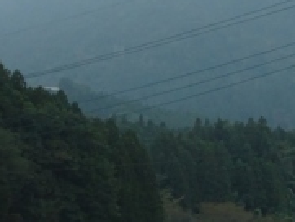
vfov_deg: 8.4
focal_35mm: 177
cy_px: -2
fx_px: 1509
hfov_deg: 11.1
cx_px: 271
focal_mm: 10.95
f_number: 4.5
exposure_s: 1/250
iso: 320
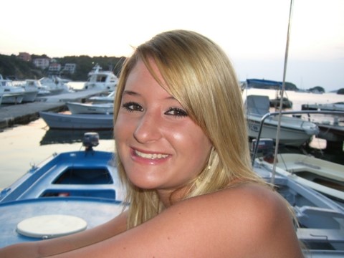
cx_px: 172
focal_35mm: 38
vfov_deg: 37.7
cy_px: 129
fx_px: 378
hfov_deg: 49.0
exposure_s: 1/60
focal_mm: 6.2
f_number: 2.7
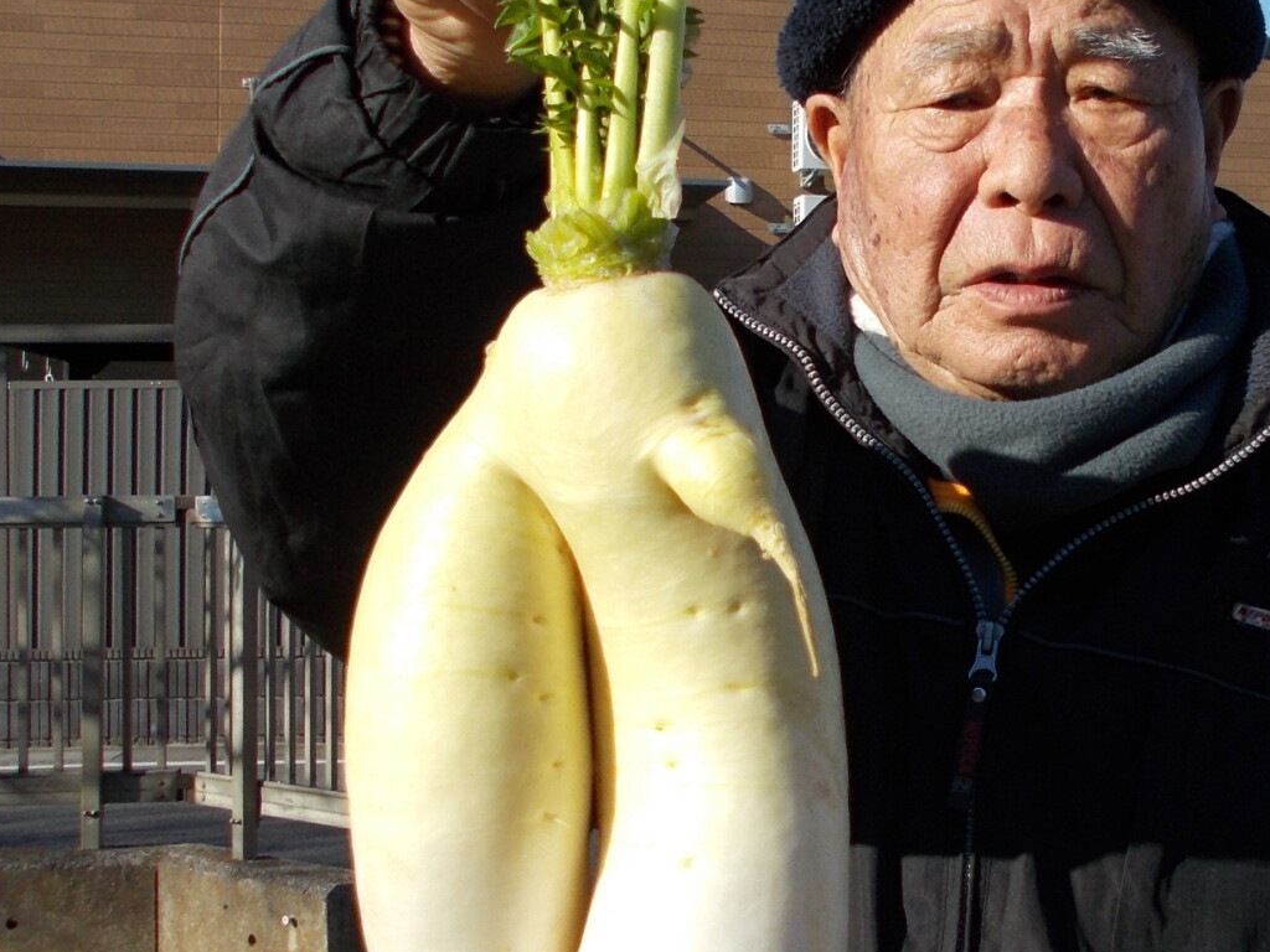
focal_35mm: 65
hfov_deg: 29.5
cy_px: 424
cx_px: 884
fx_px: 2385
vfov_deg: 22.6
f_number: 8
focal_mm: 4.6
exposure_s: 1/160
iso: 80
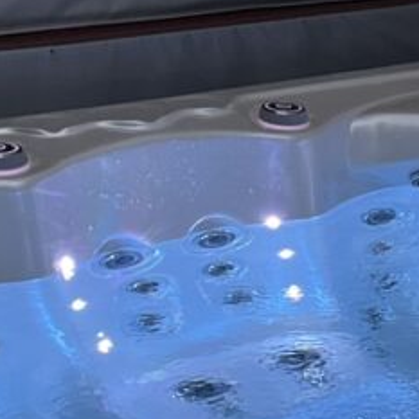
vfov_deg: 16.6
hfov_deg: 16.9
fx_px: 1328
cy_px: 584
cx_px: 539
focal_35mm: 97
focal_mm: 5.1
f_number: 1.6
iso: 320
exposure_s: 1/57
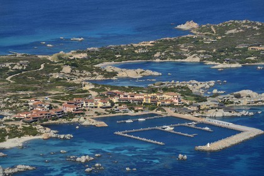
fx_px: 1467
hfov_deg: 10.3
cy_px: 88
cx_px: 132
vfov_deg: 6.9
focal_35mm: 200
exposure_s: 1/1000
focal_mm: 200
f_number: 11
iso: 400
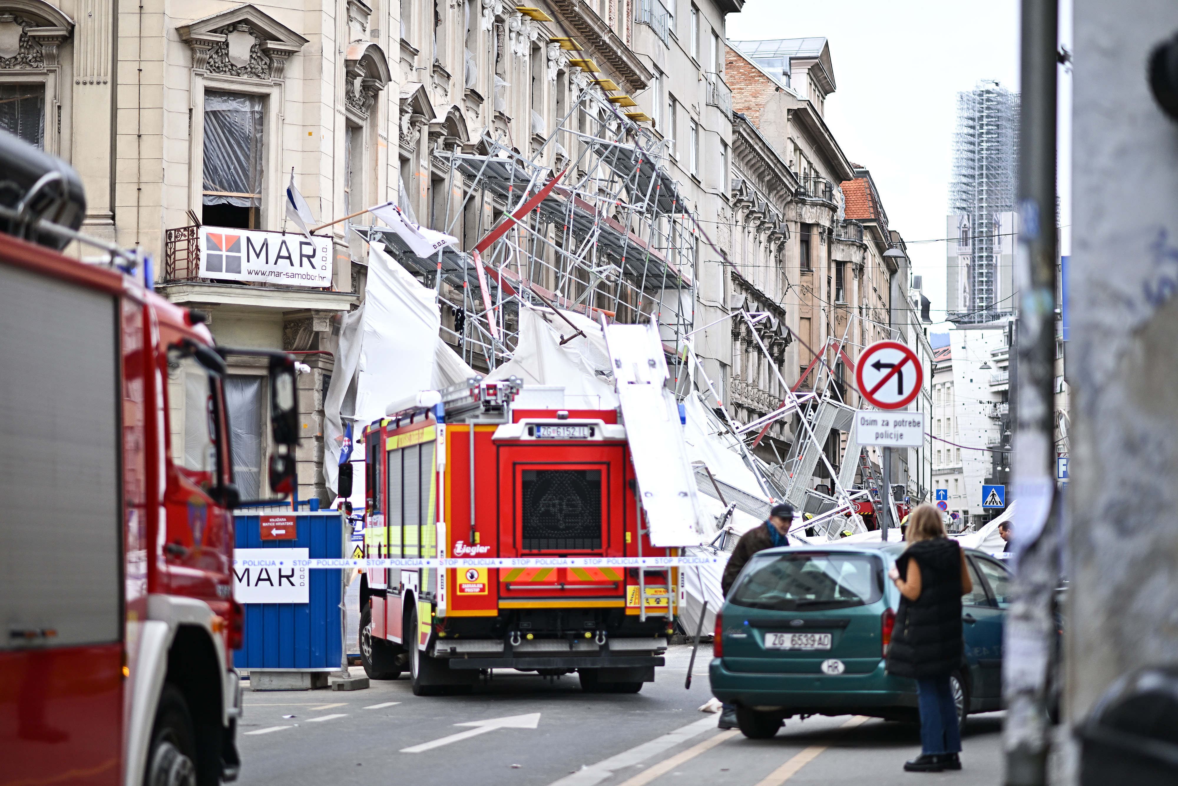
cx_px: 589
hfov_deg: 23.9
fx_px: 2781
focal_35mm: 85
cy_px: 393
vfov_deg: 16.1
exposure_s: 1/2500
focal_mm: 85
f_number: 2
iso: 320
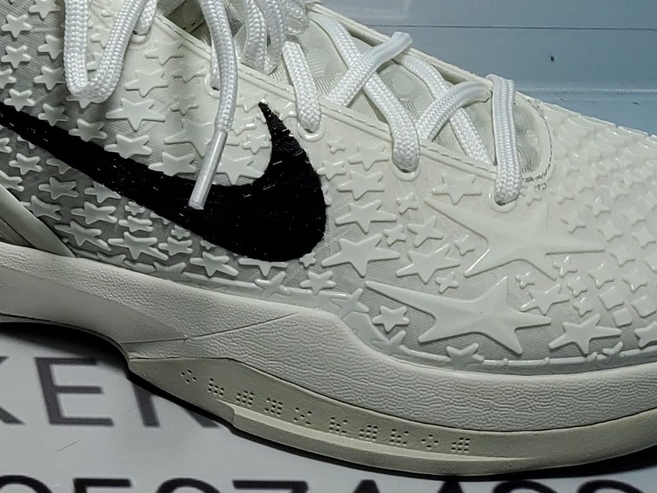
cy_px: -89
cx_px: -289
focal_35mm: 103
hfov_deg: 17.4
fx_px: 1954
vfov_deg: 14.0
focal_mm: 4.3
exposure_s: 1/963
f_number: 1.5
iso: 50
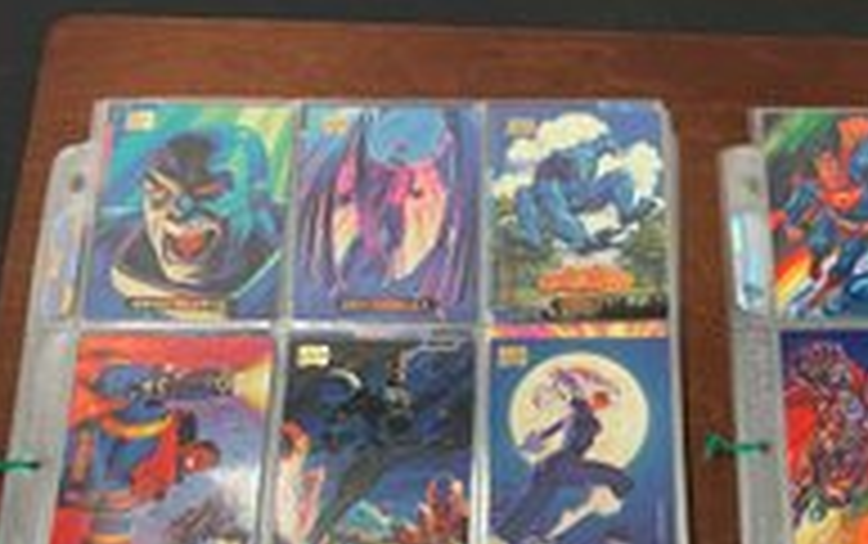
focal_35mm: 49
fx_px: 1160
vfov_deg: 25.6
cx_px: 686
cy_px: 483
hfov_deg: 39.5
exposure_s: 1/60
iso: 125
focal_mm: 4.2
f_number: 1.6
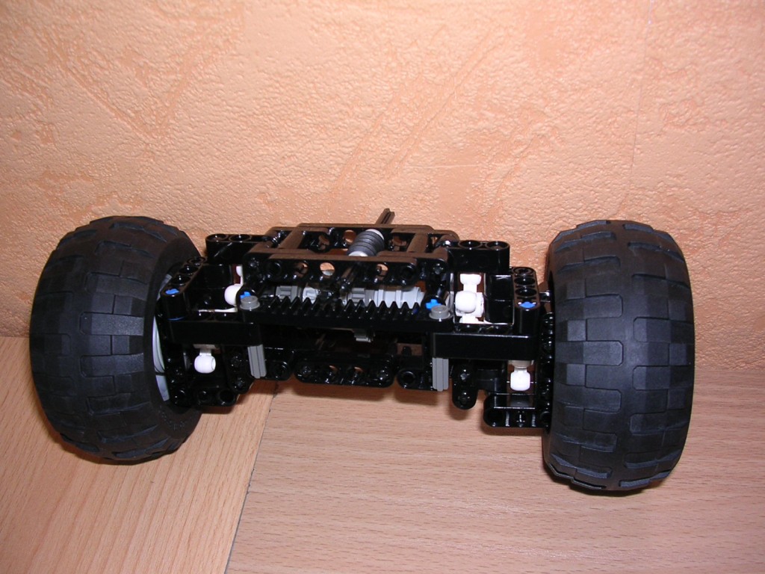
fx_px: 840
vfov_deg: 37.7
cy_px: 287
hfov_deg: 49.0
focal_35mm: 38
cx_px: 382
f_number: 2.8
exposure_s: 1/60.1
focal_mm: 5.8
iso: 100
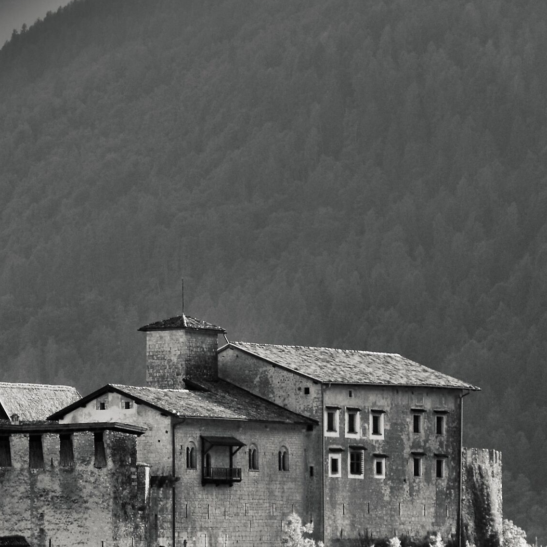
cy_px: 347
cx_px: 67
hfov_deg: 8.6
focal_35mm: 202
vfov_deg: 8.7
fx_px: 3609
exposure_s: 1/320
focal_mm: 75
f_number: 5.6
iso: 200
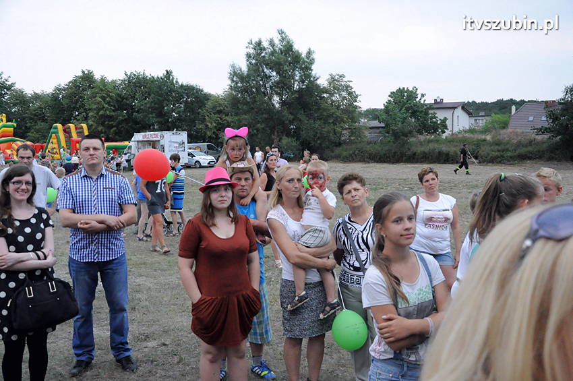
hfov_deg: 51.3
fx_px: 596
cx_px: 286
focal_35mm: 38
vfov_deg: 35.4
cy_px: 190
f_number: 5.6
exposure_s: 1/125
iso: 3200
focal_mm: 25
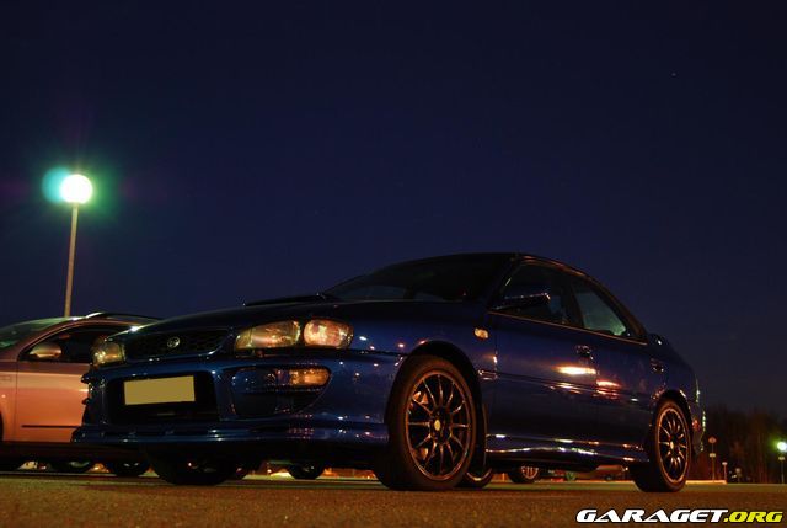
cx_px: 394
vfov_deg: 30.0
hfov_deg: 43.5
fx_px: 985
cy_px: 264
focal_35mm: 45
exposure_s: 3
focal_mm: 30
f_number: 4.2
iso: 400
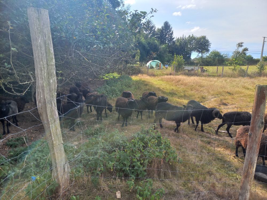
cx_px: 134
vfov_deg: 54.9
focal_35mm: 25
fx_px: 193
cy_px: 100
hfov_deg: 69.4
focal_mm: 4.65
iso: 50
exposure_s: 1/387
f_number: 1.8
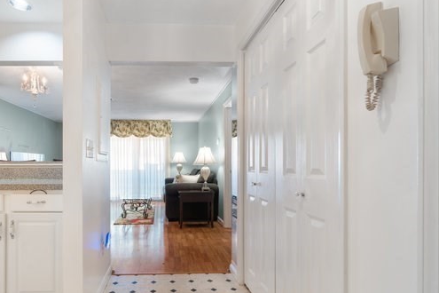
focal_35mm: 21
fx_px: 256
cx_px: 173
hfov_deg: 80.1
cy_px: 168
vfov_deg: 59.2
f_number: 8
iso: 200
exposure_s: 1.3
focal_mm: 16
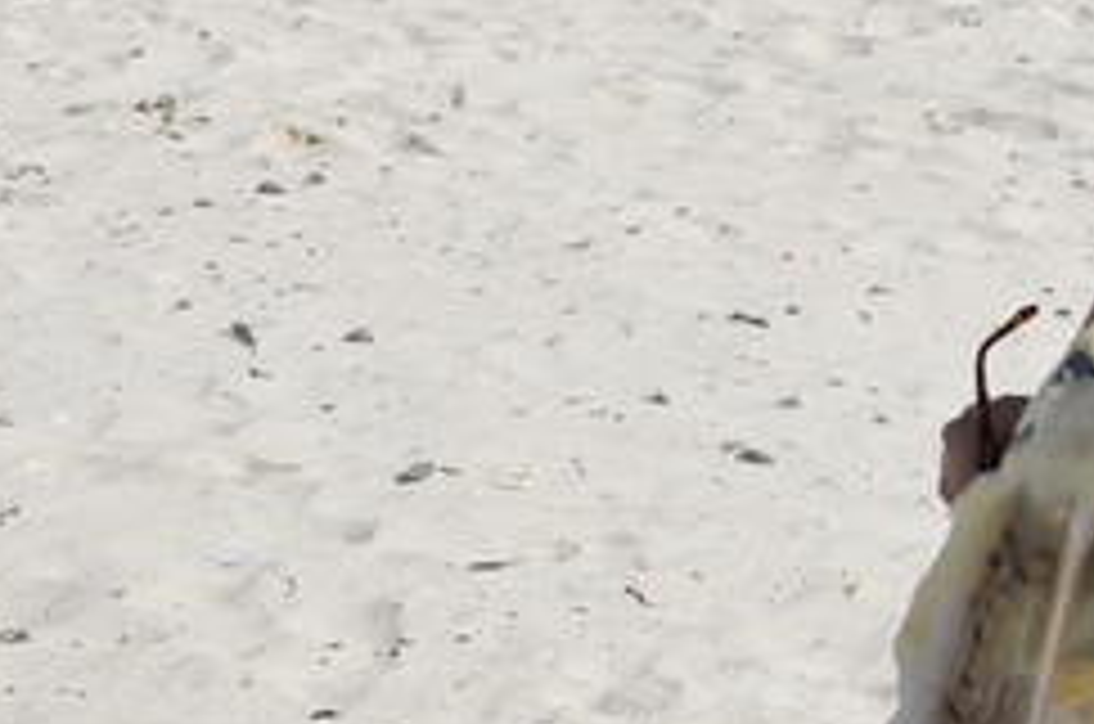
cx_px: 1526
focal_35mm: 124
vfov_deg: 11.0
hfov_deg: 15.6
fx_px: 3750
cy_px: 103
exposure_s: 1/320
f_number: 9
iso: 100
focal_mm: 25
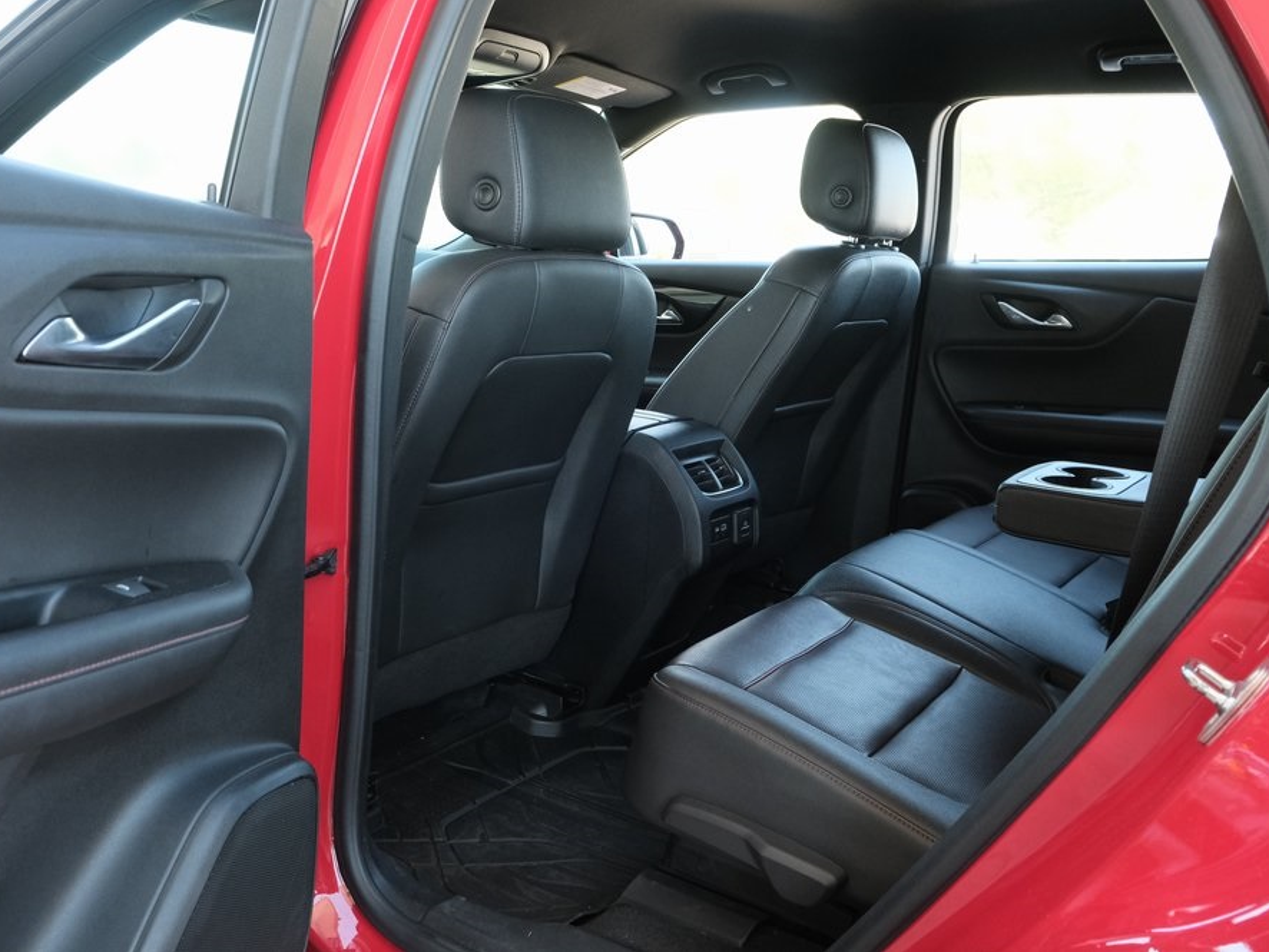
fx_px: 1100
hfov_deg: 59.9
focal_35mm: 30
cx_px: 624
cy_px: 465
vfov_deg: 46.8
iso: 2500
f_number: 5
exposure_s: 1/180
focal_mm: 18
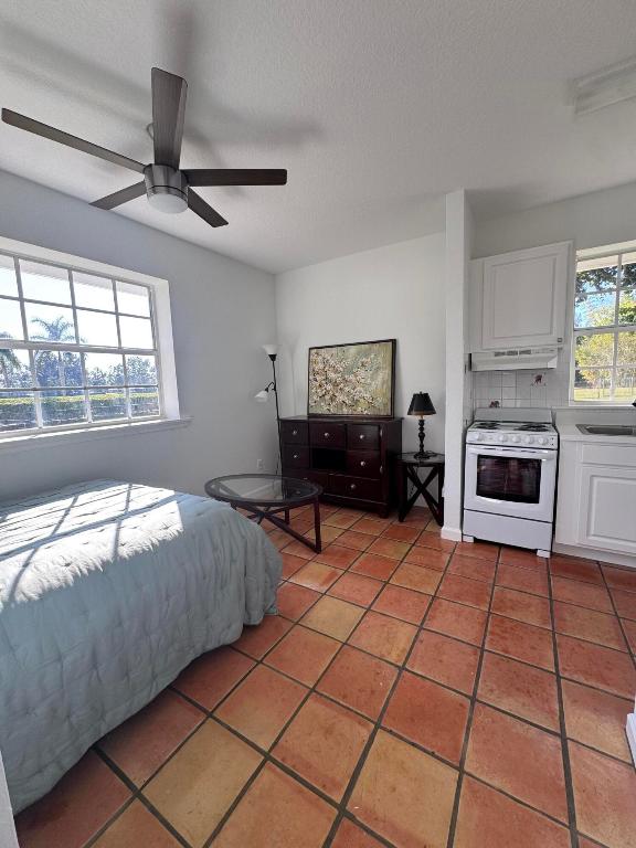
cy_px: 424
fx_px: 343
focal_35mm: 14
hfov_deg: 85.7
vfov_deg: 102.1
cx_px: 318
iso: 64
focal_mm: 2.22
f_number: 2.2
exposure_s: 1/99
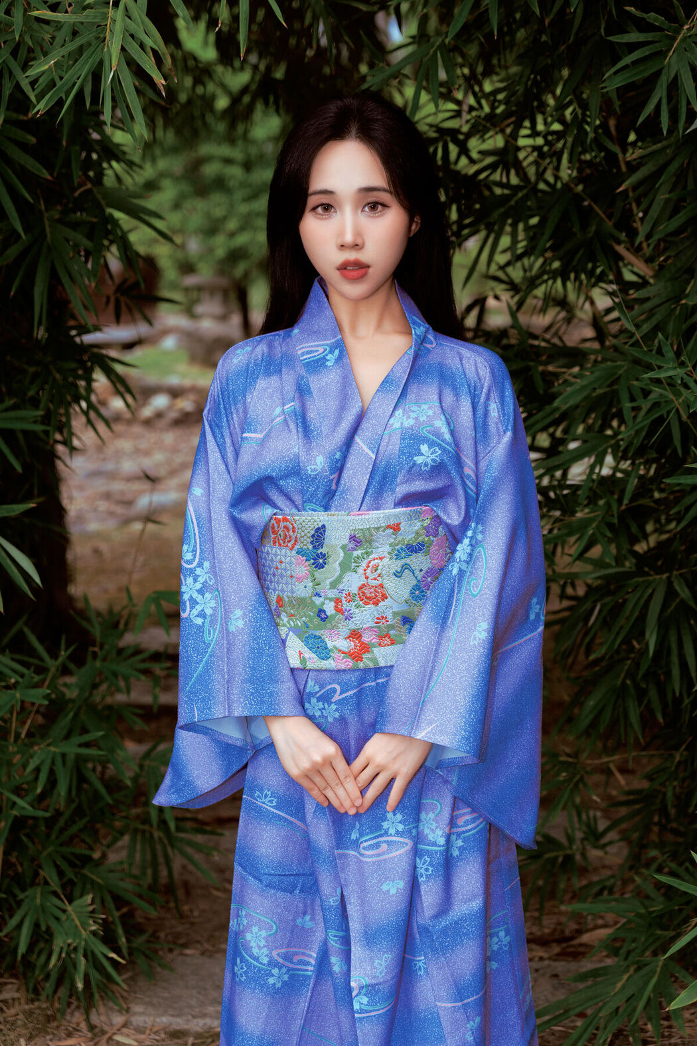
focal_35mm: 56
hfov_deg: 24.2
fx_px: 1625
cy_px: 523
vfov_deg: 35.6
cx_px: 348
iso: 100
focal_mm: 56
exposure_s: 1/125
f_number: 4
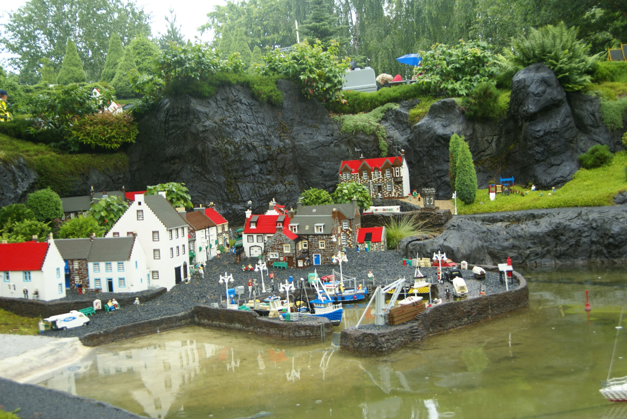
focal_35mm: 45
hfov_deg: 43.6
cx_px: 314
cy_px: 210
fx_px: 784
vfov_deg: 29.9
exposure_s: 1/60
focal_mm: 30
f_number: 4.5
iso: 100
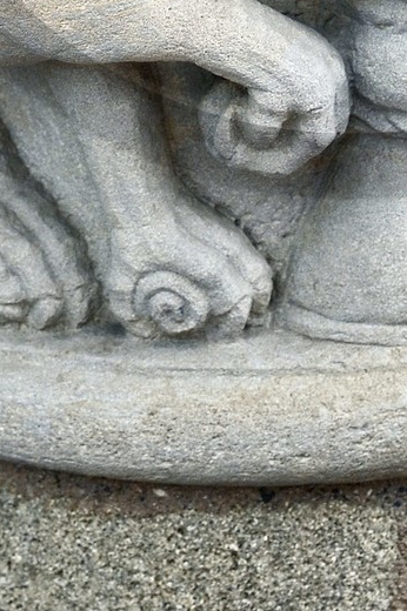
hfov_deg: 1.7
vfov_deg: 2.5
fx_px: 14127
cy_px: -352
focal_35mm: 832
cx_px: 353
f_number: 6.3
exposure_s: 1/160
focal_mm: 180
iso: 800
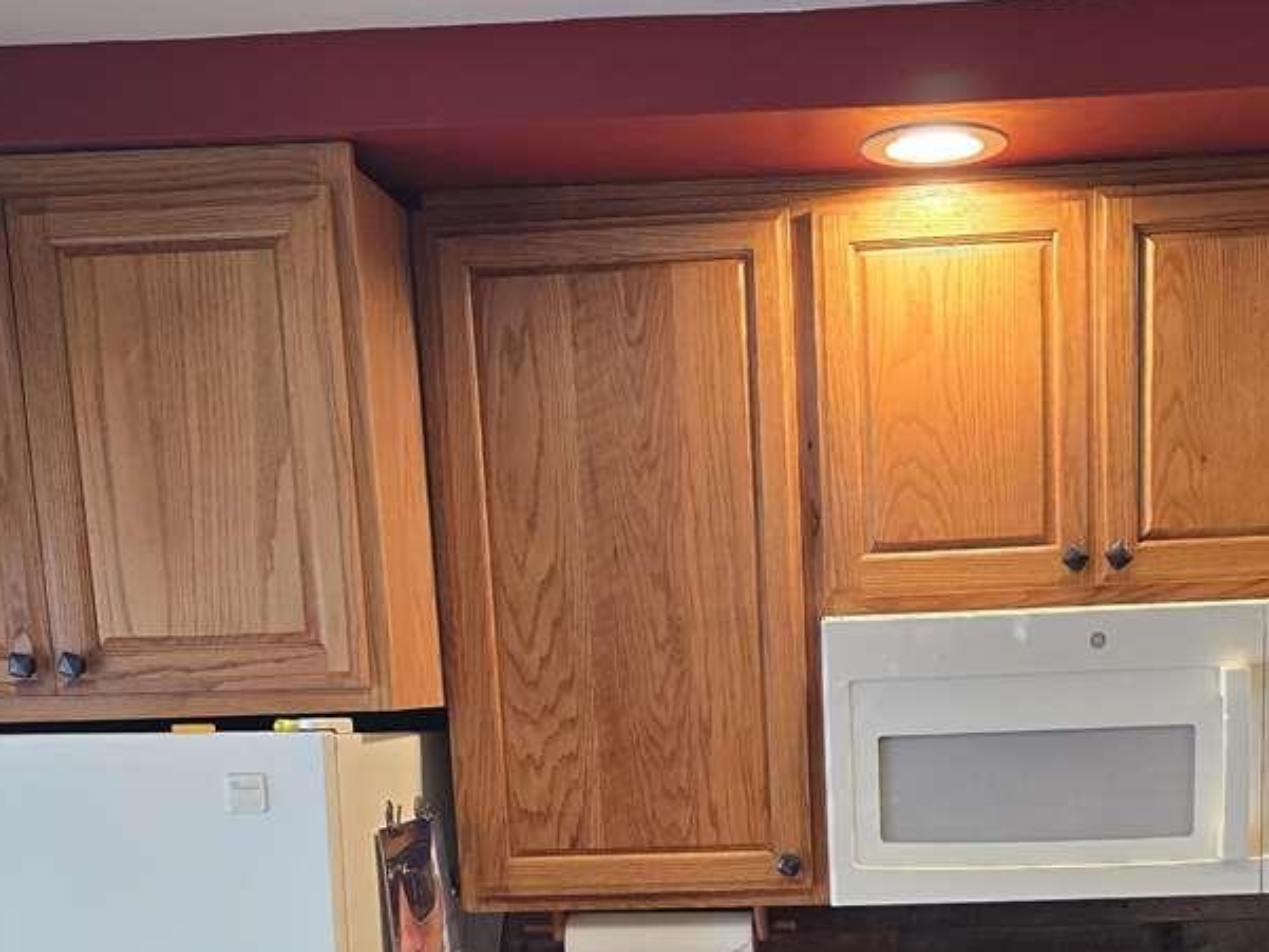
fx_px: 1797
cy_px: 975
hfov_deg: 38.5
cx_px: 832
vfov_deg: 27.8
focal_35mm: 49
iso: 125
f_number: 1.7
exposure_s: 1/120
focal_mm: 6.3
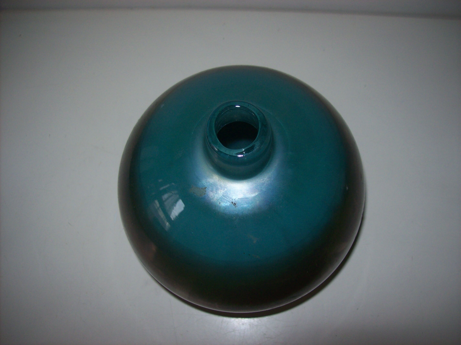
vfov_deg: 39.6
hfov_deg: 51.4
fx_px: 479
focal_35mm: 36
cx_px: 230
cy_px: 172
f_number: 2.7
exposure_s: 1/64
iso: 80
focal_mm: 6
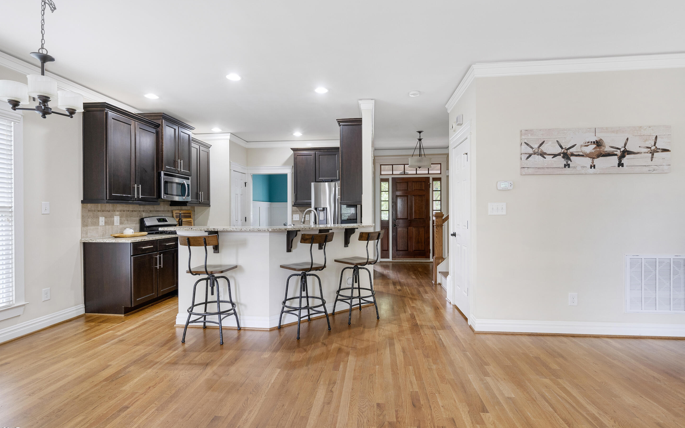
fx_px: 317
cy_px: 216
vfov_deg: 68.0
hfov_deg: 94.4
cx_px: 343
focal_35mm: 17
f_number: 9
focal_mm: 16
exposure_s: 1/1.67
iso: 500
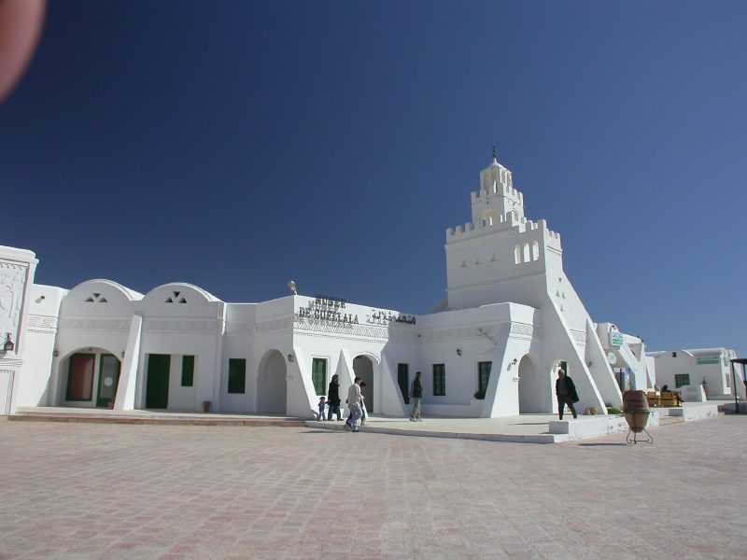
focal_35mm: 38
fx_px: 820
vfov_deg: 37.7
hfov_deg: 49.0
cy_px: 280
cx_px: 374
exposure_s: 1/272
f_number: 6
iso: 100
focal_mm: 7.85
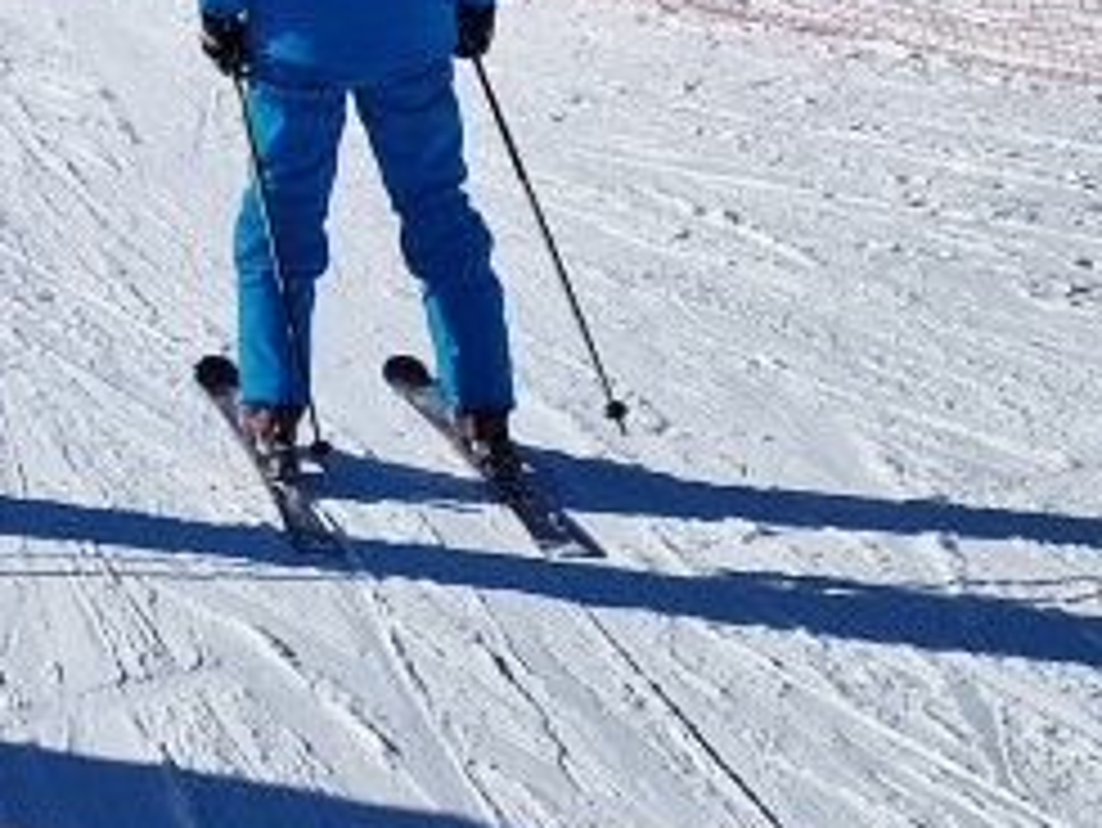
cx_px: -405
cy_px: -783
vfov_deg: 13.4
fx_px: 3058
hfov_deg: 18.7
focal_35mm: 96
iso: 50
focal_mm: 5.4
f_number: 1.8
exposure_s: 1/3064
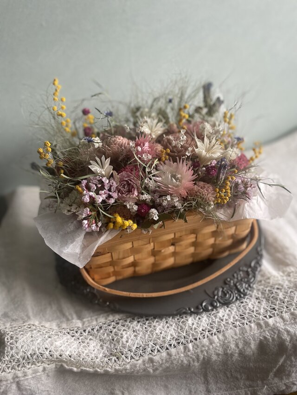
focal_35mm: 26
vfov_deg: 67.3
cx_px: 148
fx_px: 297
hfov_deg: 53.1
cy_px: 198
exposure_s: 1/73
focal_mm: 4.2
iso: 125
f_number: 1.6
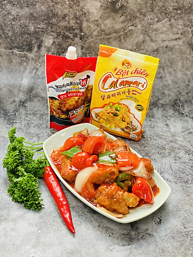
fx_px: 387
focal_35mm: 52
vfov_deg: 36.8
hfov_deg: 28.0
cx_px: 96
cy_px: 128
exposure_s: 1/95
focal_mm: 6
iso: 250
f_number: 2
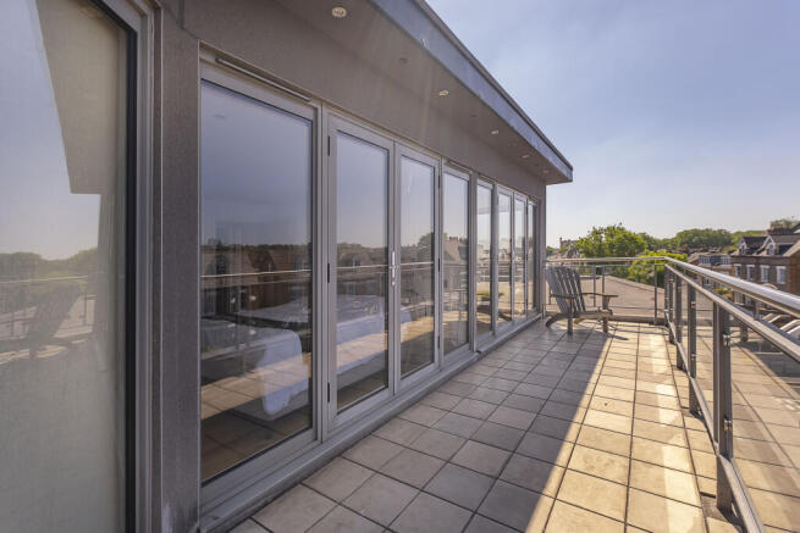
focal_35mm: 15
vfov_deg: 77.4
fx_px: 333
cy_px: 266
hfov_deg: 100.4
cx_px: 400
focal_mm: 10
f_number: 5
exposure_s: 1/640
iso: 250
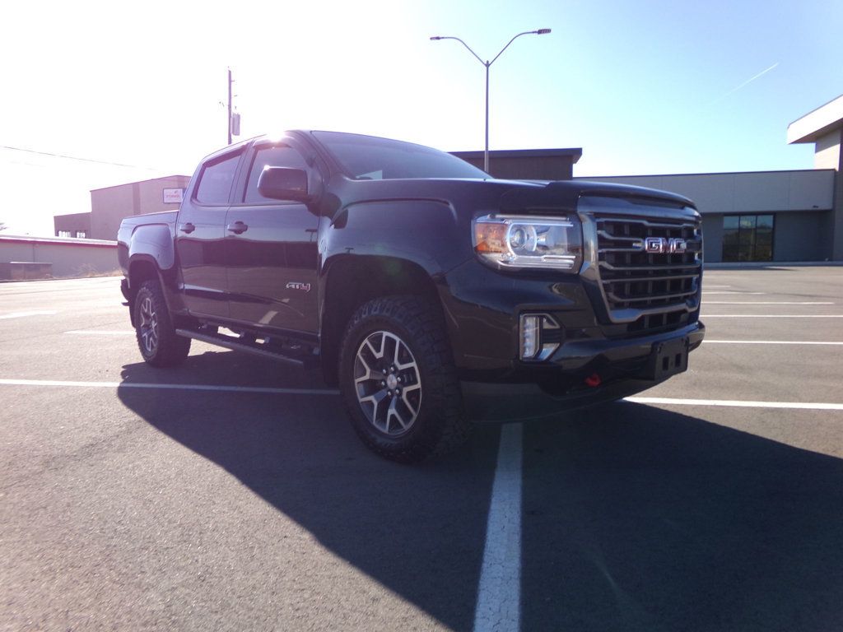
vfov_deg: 56.8
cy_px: 316
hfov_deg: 71.6
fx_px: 584
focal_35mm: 24
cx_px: 422
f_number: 11.07
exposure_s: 1/60
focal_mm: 4.3
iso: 102
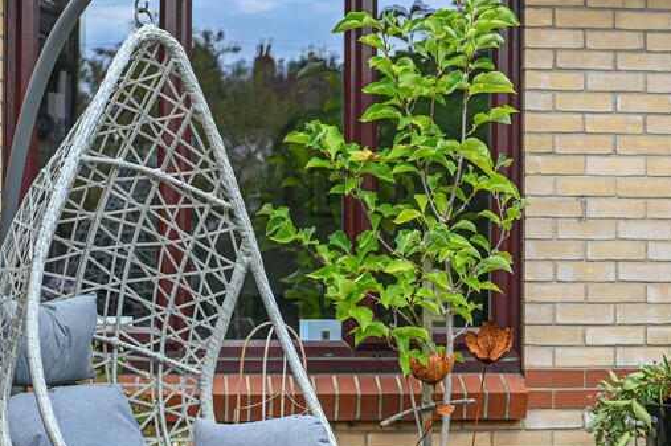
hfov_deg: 20.0
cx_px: 541
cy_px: 321
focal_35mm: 101
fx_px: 1881
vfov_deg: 13.5
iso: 400
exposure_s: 1/800
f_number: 5
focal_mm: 50
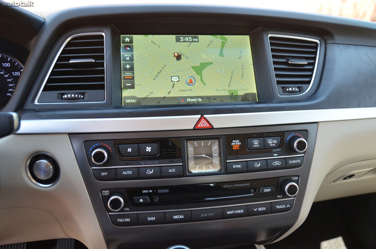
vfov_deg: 39.8
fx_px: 344
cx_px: 188
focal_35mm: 33
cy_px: 124
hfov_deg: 57.3
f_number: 3.8
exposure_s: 1/500
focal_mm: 22
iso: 1250
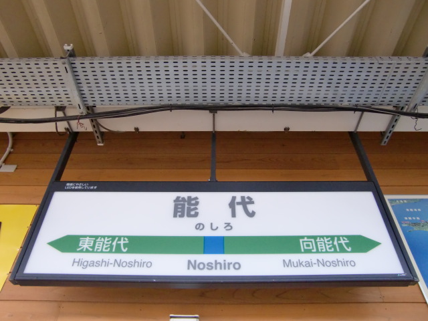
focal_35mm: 28
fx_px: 346
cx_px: 214
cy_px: 160
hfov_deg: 63.4
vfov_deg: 49.7
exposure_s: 1/60
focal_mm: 4.9
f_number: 2.6
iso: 400
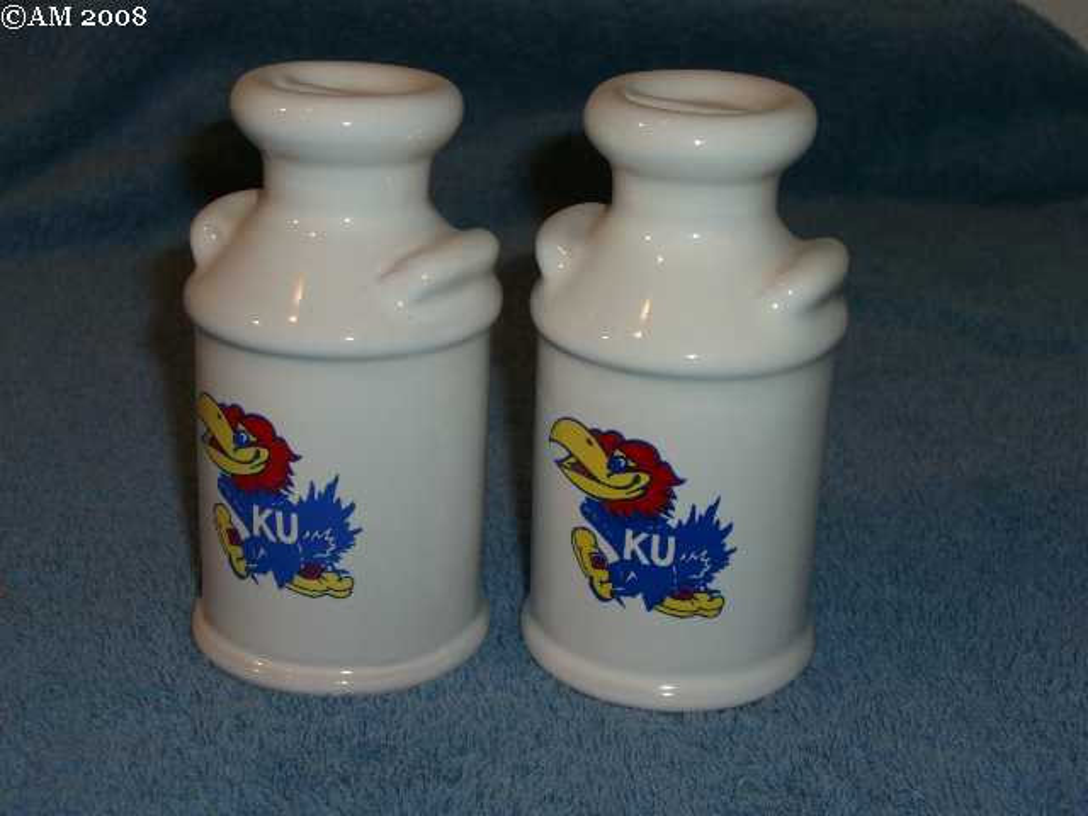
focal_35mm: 66
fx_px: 2074
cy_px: 408
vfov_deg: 22.3
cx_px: 544
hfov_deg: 29.4
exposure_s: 1/30
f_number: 7.6
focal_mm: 13.7
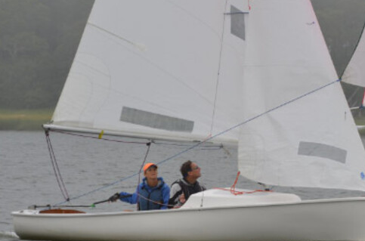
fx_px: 3054
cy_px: 83
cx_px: 326
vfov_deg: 4.5
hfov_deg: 6.8
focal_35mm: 302
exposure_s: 1/250
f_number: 8
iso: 100
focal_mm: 95
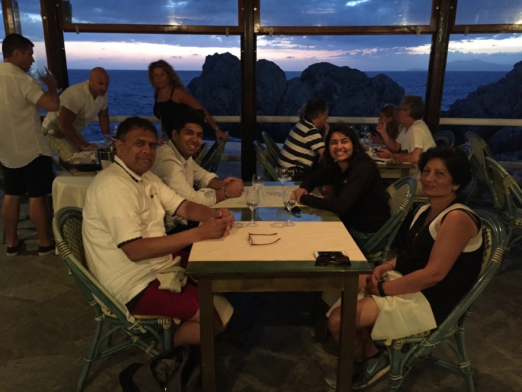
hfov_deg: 61.7
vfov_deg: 48.2
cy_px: 196
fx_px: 437
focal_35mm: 29
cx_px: 261
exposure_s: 1/17
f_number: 2.2
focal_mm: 4.15
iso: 640
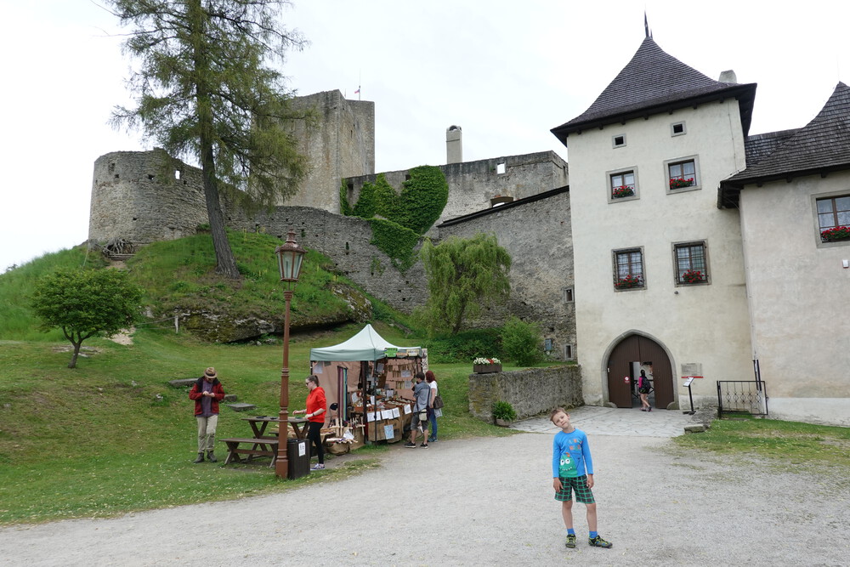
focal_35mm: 24
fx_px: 567
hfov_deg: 73.7
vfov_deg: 53.1
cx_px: 425
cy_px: 284
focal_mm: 9
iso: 125
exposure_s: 1/200
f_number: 5.6
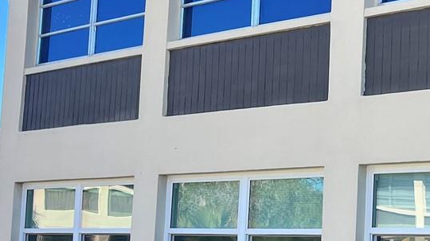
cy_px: 173
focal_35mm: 84
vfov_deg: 14.3
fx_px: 957
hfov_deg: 24.0
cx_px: 447
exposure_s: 1/1224
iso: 50
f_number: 1.5
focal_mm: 5.7
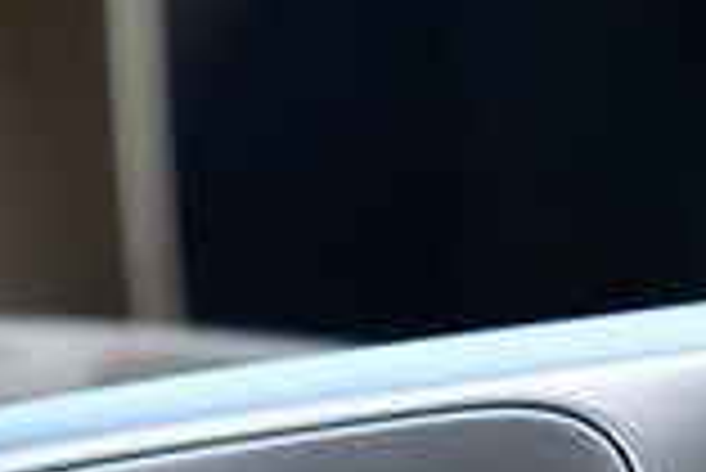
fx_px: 6556
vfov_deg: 4.1
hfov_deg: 6.2
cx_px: 247
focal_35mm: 334
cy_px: 841
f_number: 5.6
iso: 1000
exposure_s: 1/125
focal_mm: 55
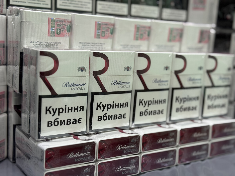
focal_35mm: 48
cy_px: 88
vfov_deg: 30.3
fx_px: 326
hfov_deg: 39.7
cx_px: 118
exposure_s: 1/60
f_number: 1.78
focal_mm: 6.76
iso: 160
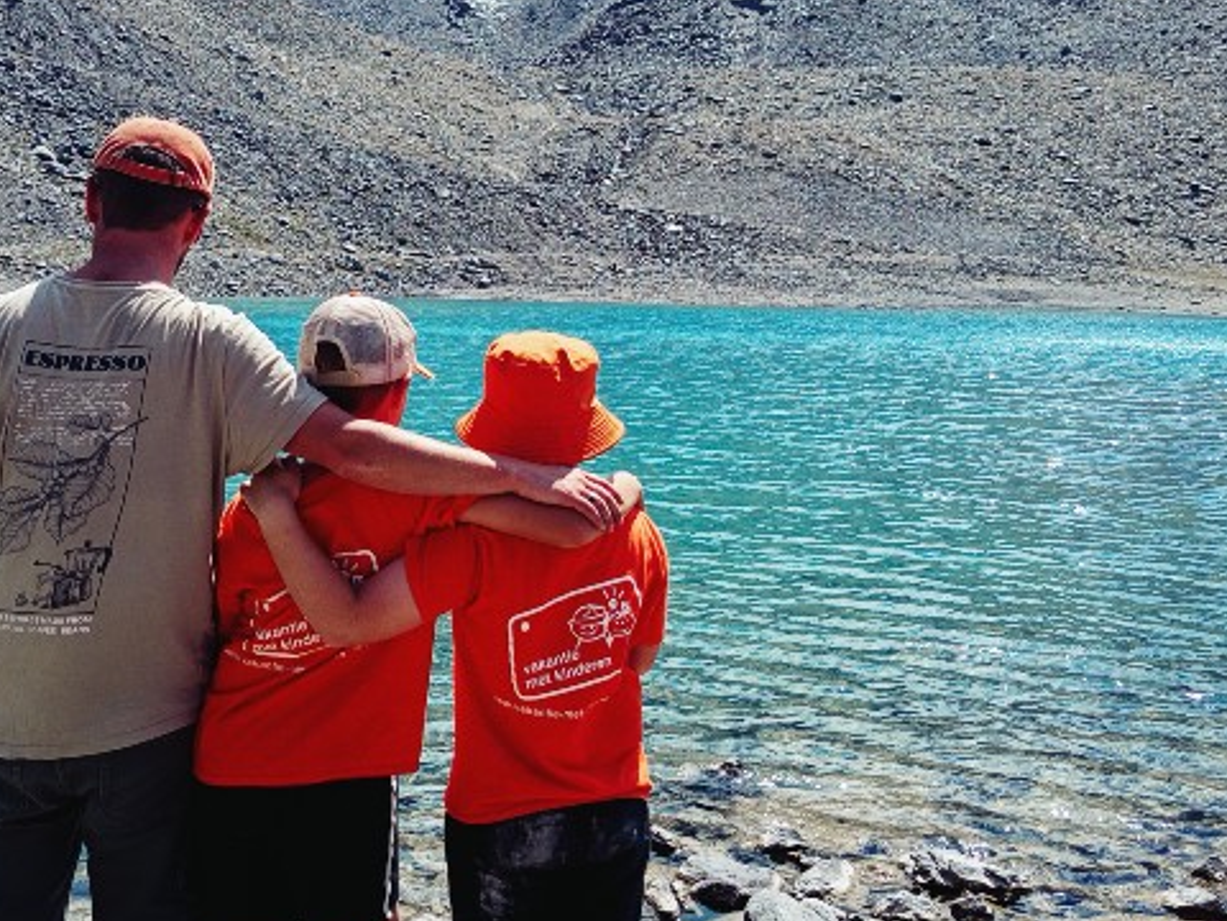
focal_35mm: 40
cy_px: 368
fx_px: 1418
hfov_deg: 46.8
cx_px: 596
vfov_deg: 35.8
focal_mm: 5.24
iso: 50
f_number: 1.7
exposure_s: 1/786
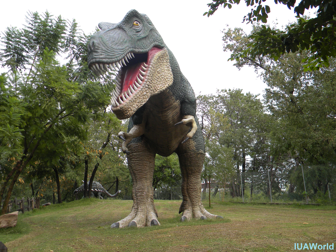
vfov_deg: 39.7
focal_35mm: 36
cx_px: 168
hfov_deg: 51.4
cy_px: 126
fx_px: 349
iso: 81
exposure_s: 1/59.8
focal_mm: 6.4
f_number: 3.7
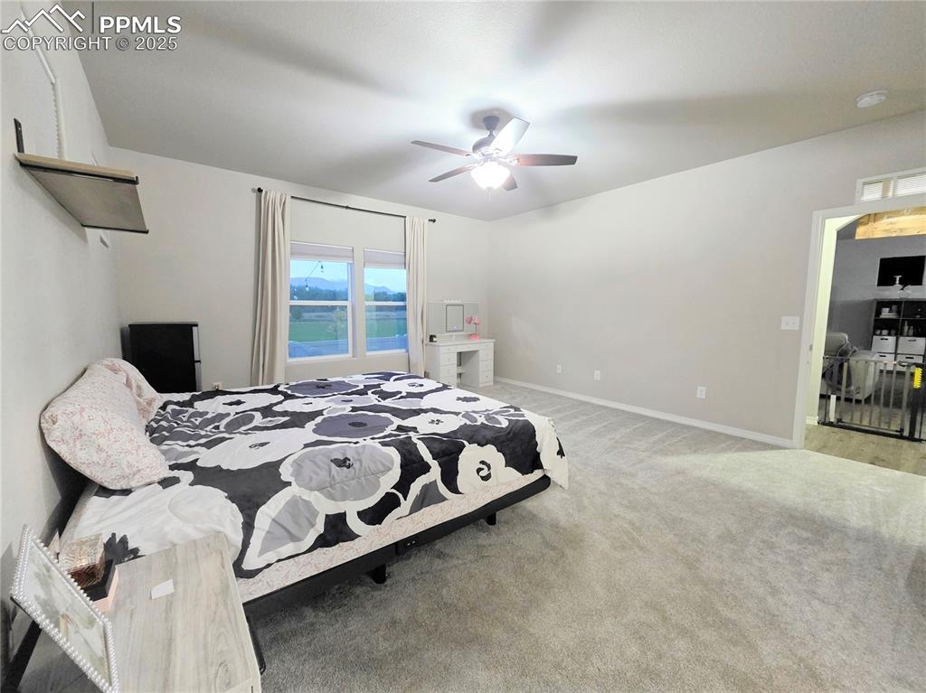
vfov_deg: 89.9
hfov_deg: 106.2
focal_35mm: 13
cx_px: 463
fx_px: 348
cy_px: 346
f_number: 1.9
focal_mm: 2.2
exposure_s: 1/60
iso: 800
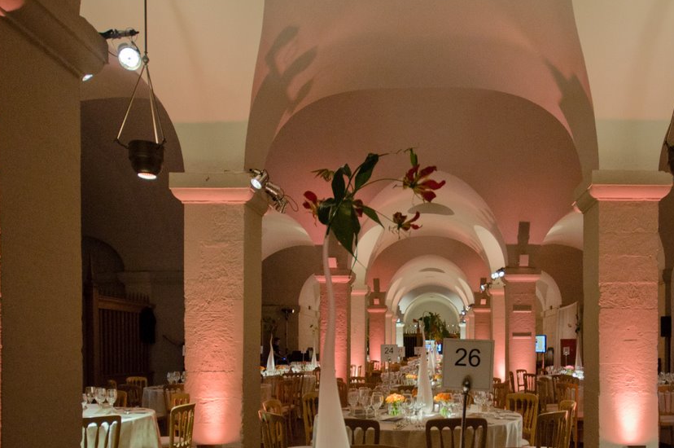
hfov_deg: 62.5
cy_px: 360
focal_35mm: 29
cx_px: 436
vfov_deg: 42.8
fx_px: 542
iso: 1000
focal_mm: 10
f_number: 4
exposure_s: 1/30
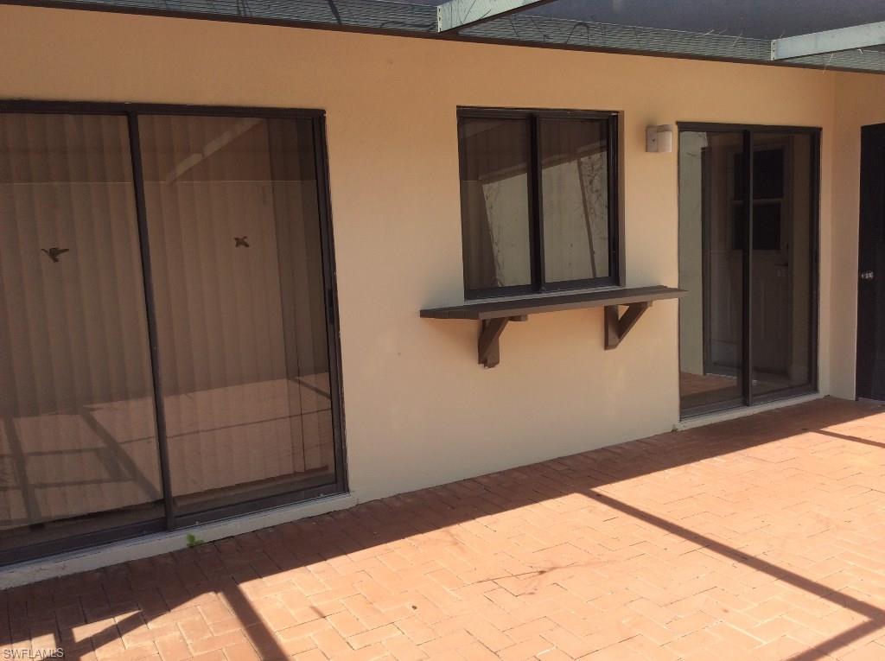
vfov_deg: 42.8
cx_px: 442
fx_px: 843
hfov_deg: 55.4
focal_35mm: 33
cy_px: 330
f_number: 2.4
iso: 32
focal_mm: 3.3
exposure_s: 1/362
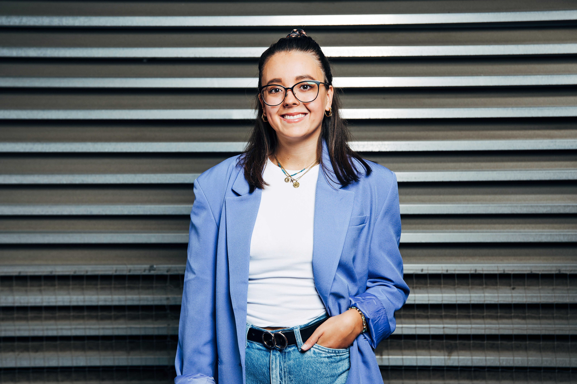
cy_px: 192
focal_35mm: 55
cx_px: 288
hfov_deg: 36.3
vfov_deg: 24.6
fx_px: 881
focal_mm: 55
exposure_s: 1/125
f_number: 4
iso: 100
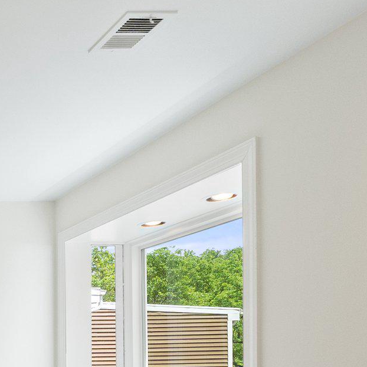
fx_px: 504
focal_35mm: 42
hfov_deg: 26.0
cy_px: 368
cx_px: -215
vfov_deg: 36.0
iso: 400
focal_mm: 10
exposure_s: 1/20
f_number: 8
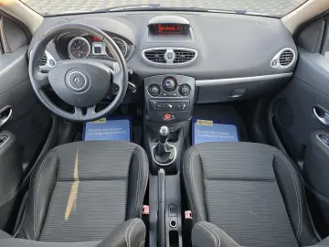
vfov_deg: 58.9
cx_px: 164
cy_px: 124
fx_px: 219
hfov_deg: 73.9
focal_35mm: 23
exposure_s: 1/180
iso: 200
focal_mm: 6.25
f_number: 1.7
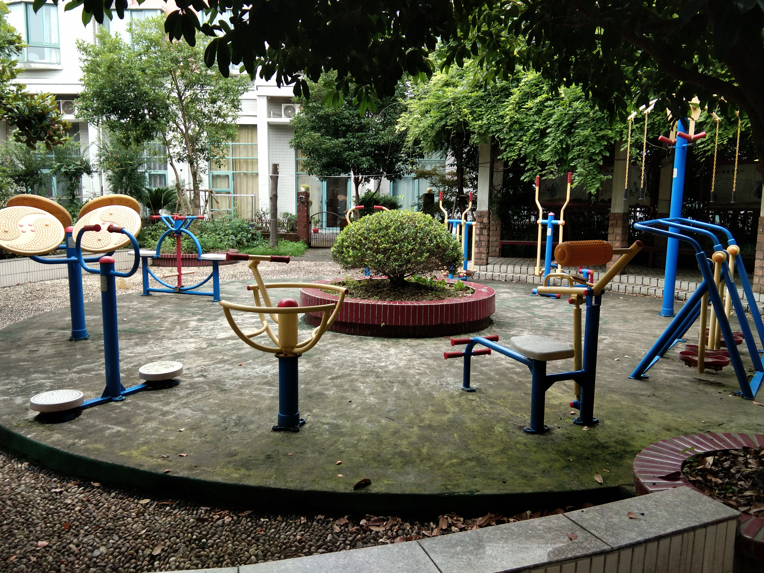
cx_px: 382
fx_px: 706
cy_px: 280
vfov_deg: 44.2
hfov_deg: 56.8
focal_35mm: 32
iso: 100
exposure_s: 1/100
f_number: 2.2
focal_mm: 3.69
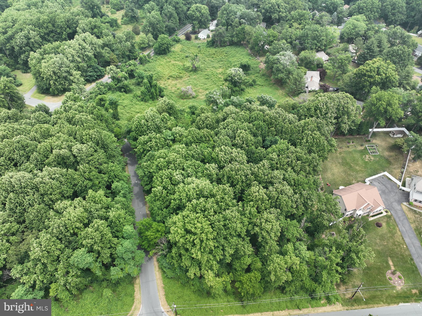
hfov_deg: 71.6
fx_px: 292
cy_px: 158
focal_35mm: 24
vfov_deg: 56.8
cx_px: 211
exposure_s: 1/800
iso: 100
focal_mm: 12.29
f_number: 2.8
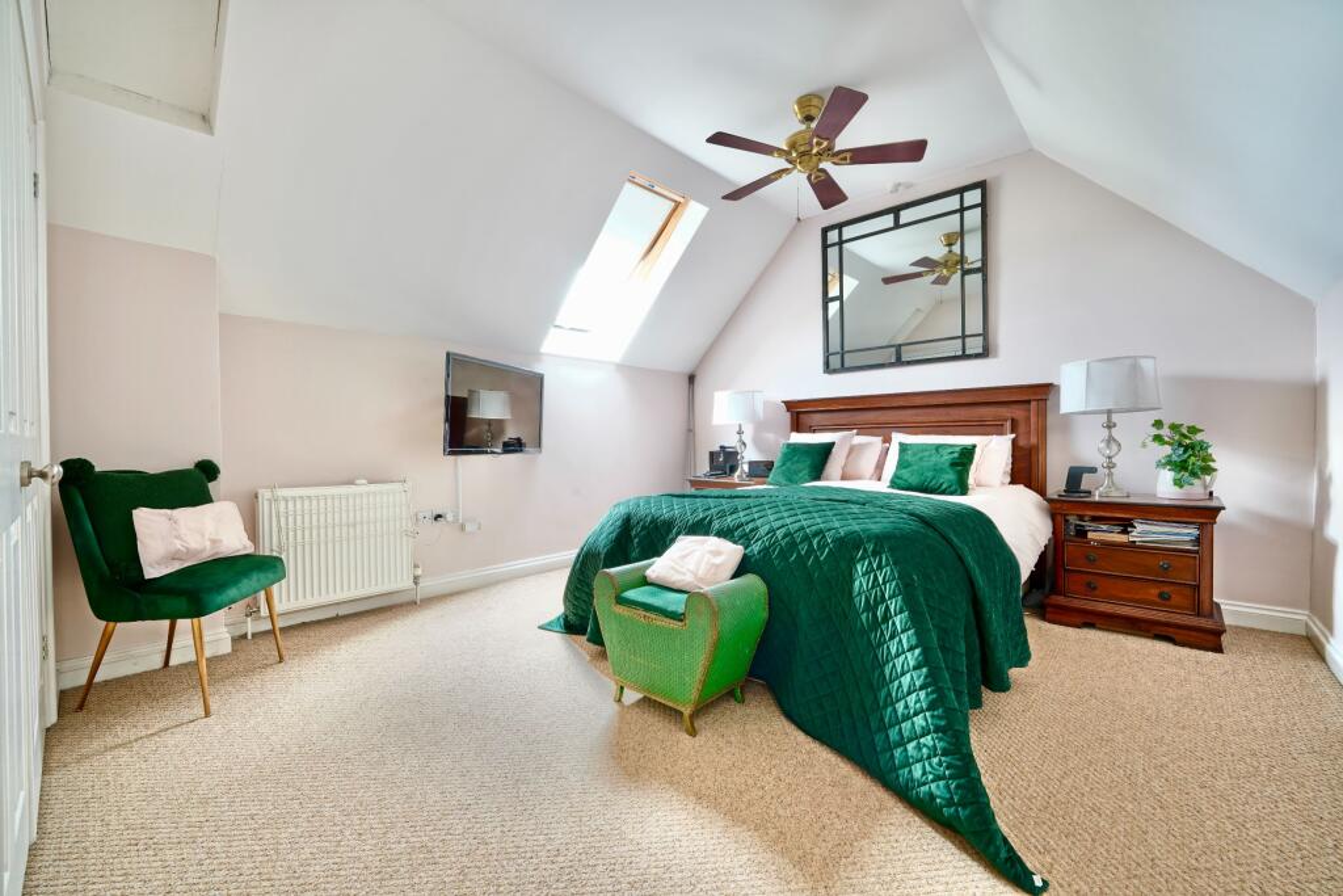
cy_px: 448
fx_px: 522
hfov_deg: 104.2
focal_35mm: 14
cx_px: 672
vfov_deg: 81.2
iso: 80
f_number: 13
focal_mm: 14
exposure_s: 2
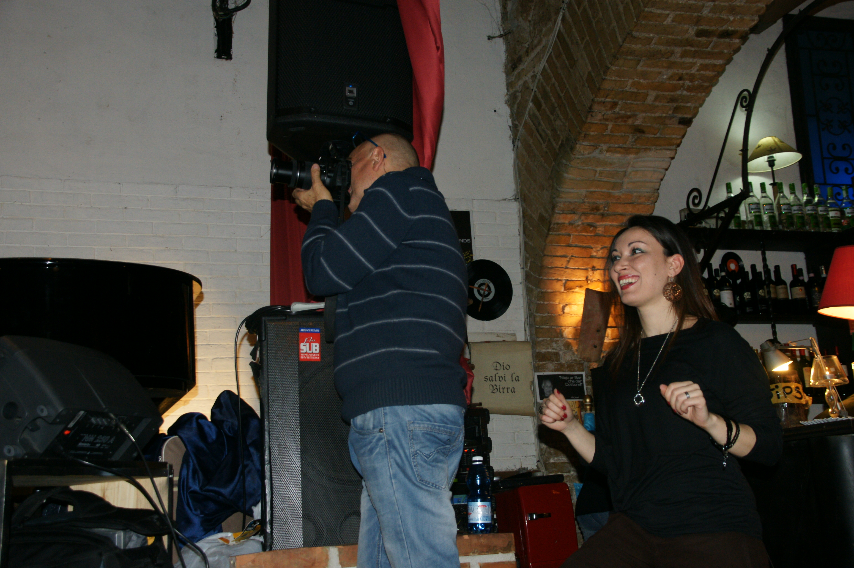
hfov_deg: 46.4
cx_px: 427
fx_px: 995
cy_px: 284
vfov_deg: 31.8
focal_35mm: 42
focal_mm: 28
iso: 800
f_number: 4.5
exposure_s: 1/60
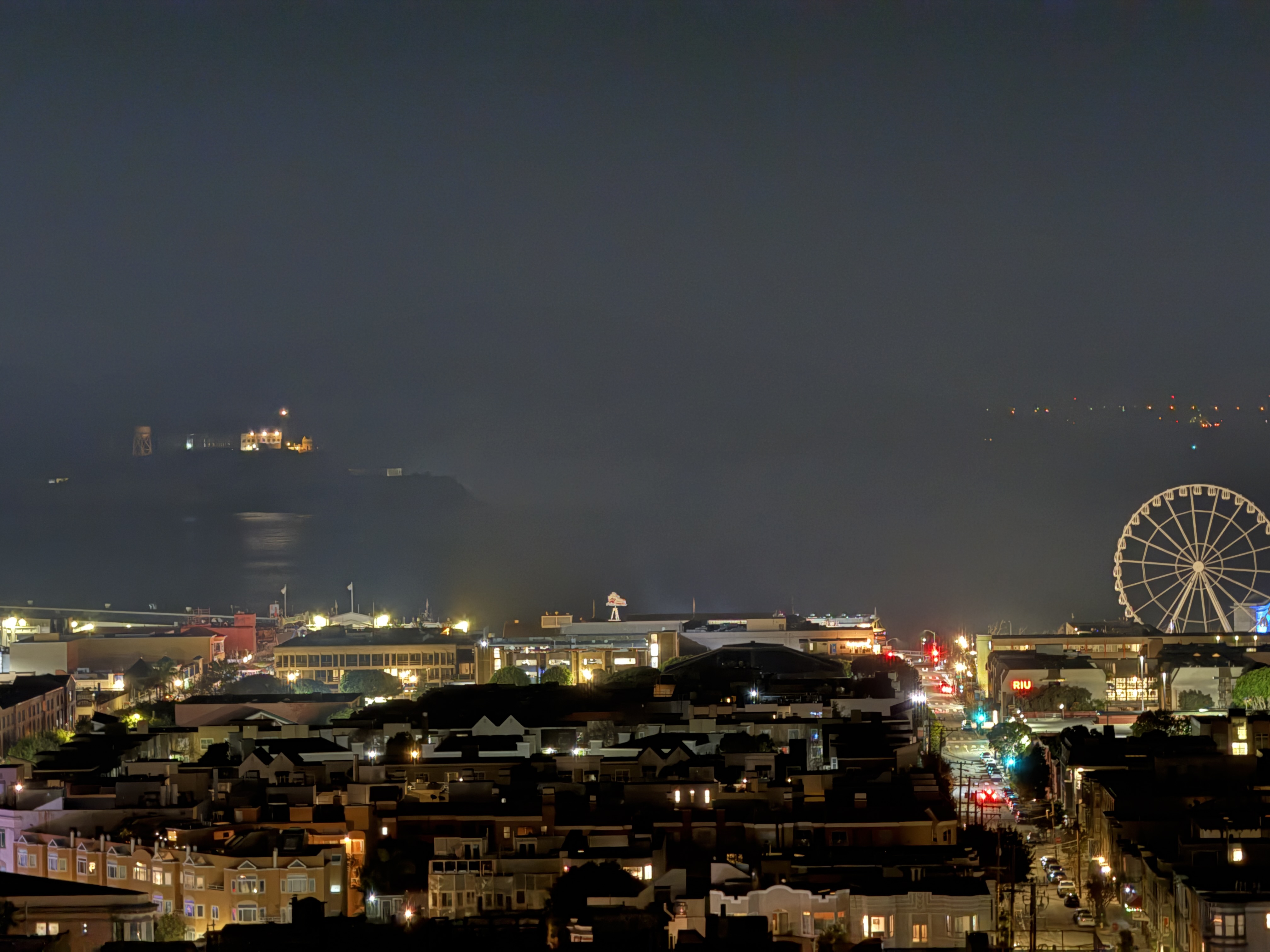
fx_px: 4403
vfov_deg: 12.3
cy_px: 476
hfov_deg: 16.4
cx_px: 635
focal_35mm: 120
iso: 2500
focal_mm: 15.66
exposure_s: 1/4
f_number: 2.8
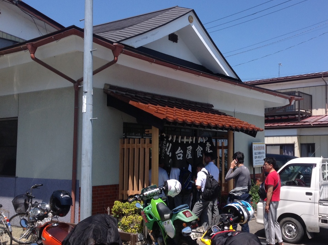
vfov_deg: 30.8
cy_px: 129
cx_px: 210
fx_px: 445
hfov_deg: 40.1
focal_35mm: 47
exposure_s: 1/1513
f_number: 2.4
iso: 50
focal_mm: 4.28
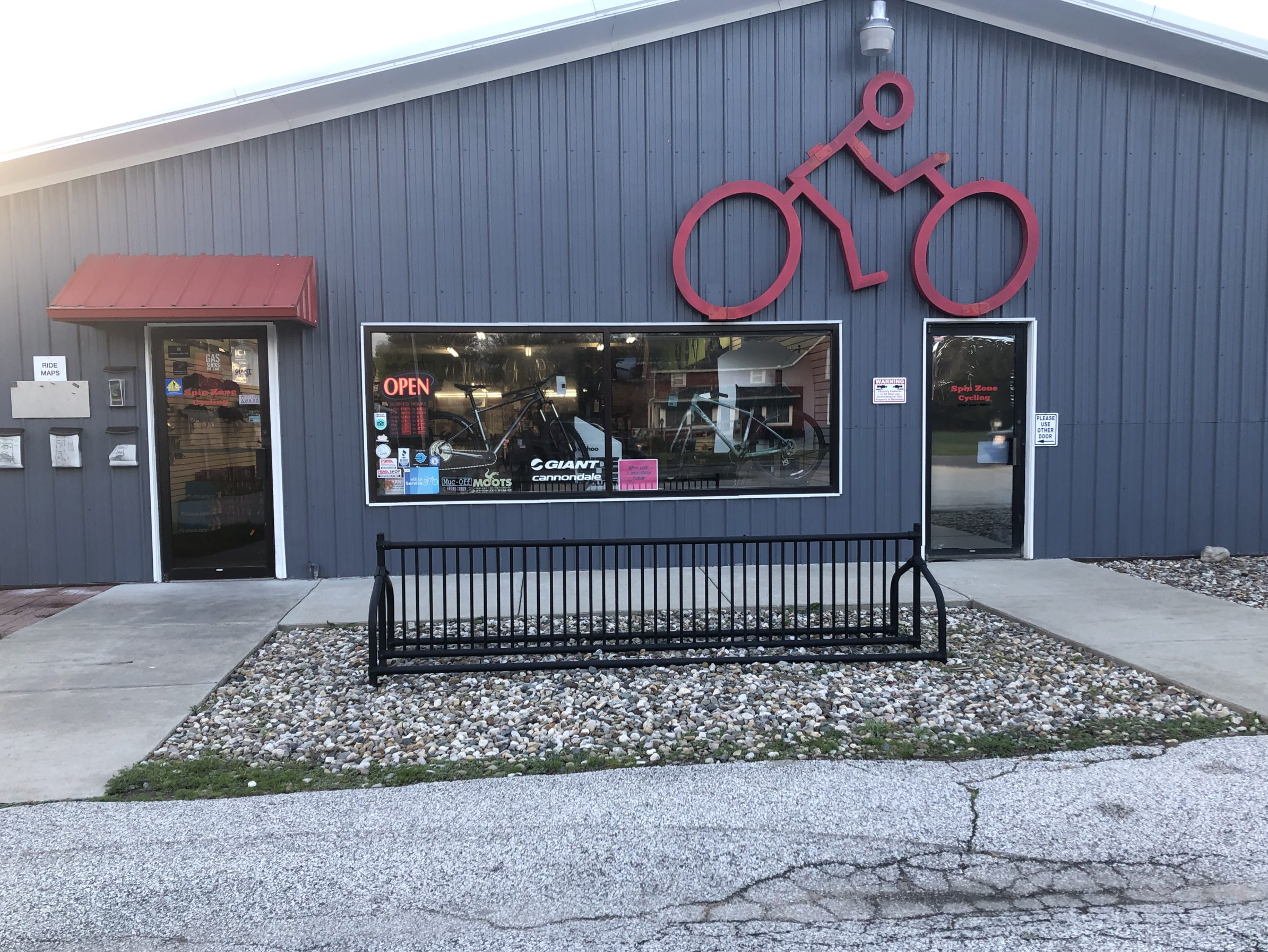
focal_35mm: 30
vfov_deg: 46.8
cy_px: 500
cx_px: 641
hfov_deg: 60.0
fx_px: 1099
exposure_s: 1/120
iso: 32
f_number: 1.8
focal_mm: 3.99
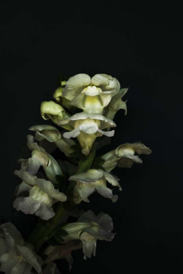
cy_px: 137
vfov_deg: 41.9
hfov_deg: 28.7
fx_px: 358
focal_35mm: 47
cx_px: 92
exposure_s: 1/50
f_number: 14
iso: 320
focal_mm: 47
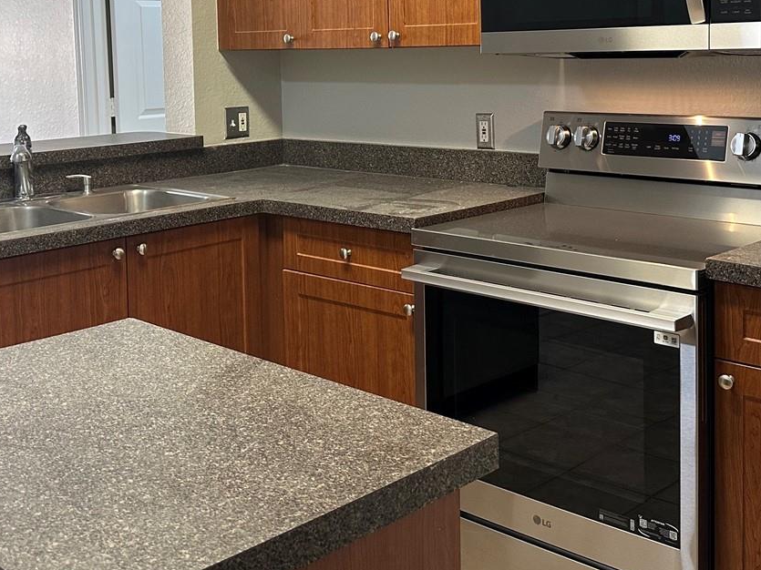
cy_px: 117
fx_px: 1011
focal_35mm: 46
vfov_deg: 30.8
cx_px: 366
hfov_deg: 41.2
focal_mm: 6.86
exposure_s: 1/60
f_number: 1.78
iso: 200
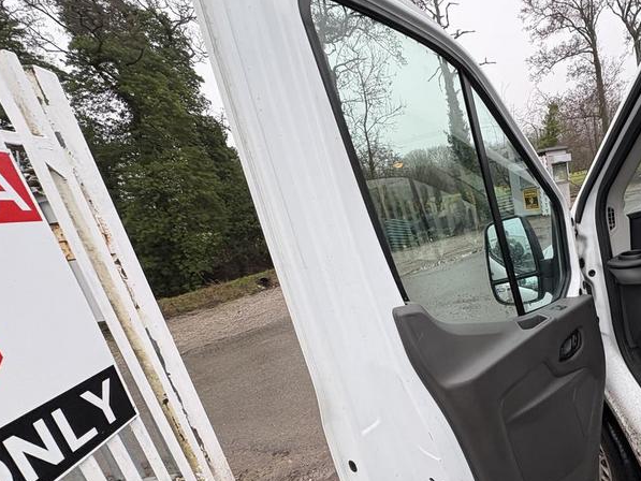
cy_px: 305
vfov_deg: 62.5
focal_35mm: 21
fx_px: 389
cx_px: 471
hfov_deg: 74.0
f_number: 2.2
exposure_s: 1/99
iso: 80
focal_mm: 2.22
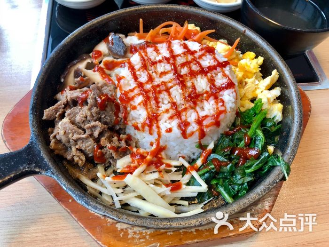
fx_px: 266
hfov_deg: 63.4
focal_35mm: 28
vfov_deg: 49.7
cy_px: 124
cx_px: 164
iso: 32
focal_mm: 4
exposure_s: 1/33
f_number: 1.8
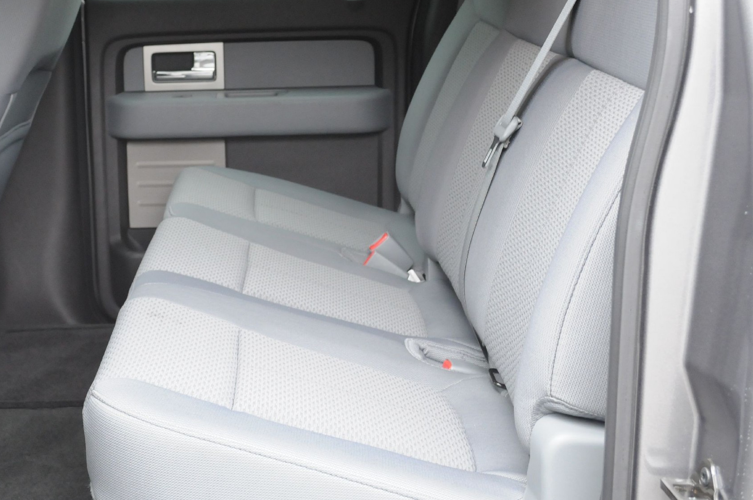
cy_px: 143
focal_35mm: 58
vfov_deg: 23.2
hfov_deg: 34.4
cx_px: 286
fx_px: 1212
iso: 1000
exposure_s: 1/25
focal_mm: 26
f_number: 5.6
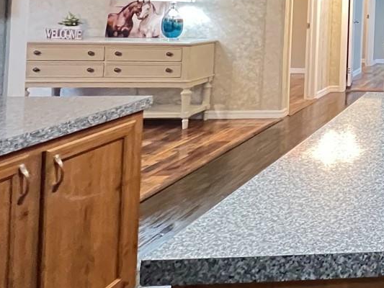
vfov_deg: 33.5
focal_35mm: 39
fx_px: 433
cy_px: -4
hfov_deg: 29.8
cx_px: 566
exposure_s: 1/30
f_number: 1.8
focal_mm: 1.57
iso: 1000
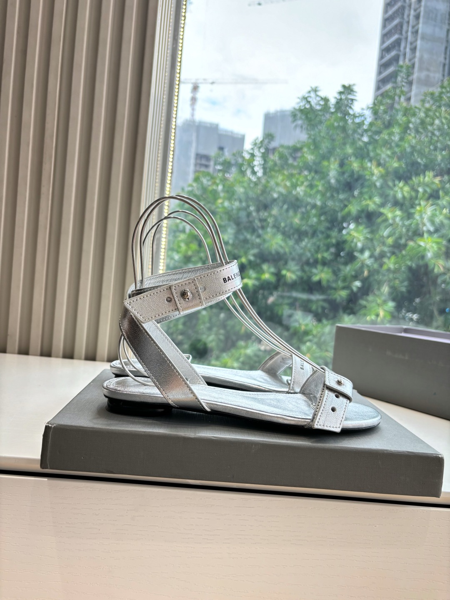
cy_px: 300
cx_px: 225
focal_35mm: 26
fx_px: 451
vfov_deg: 67.3
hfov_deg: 53.1
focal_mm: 5.96
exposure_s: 1/200
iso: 50
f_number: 1.6
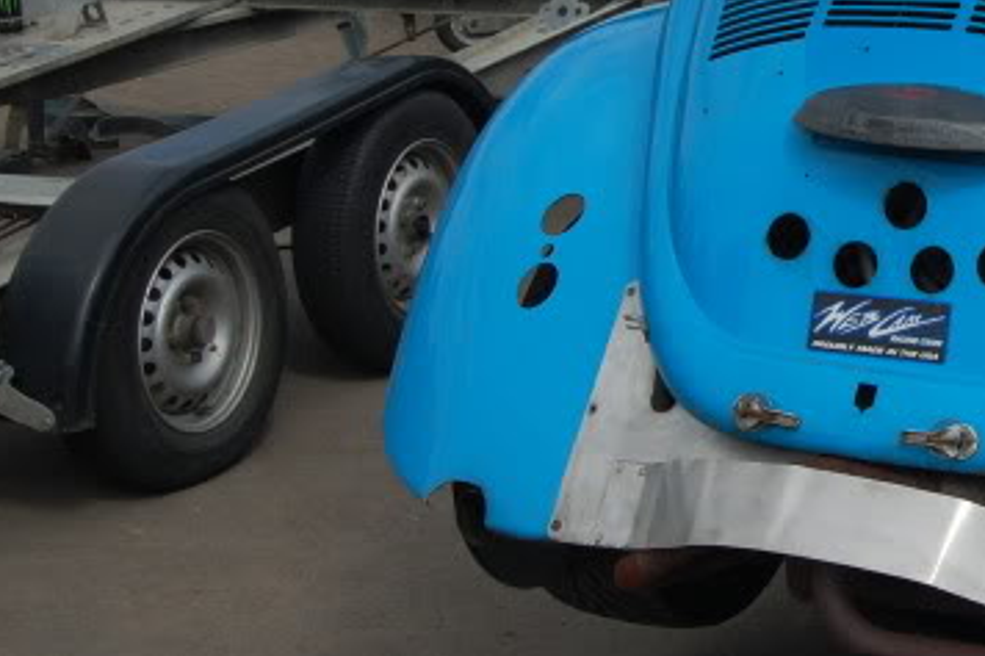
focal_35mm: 101
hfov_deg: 19.4
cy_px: 126
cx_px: 1092
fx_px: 2762
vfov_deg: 13.5
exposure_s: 1/320
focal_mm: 30
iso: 200
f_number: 9
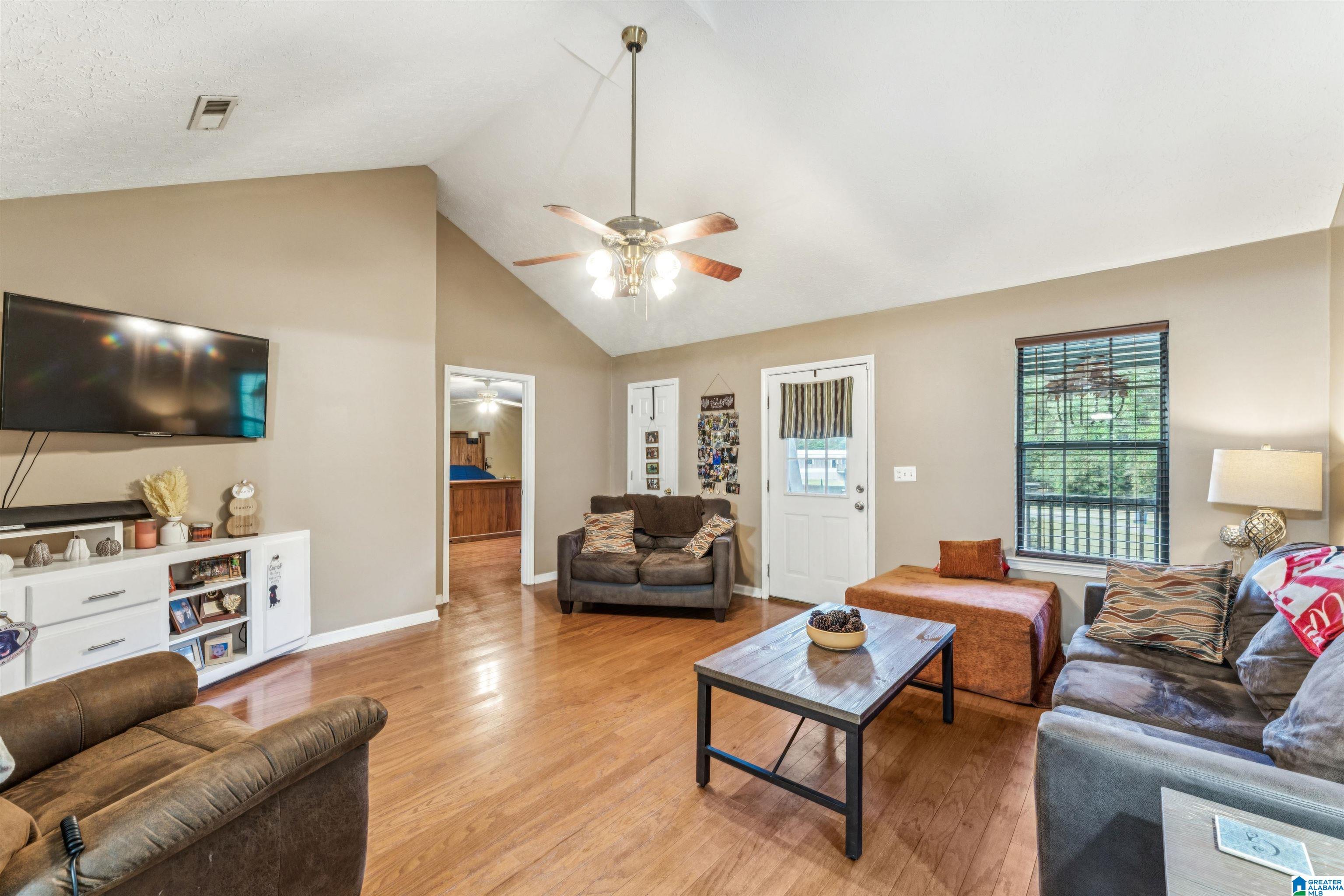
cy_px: 448
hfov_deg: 101.9
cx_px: 672
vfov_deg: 78.8
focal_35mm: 15
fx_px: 545
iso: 500
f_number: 13
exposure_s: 1/2.5
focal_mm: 14.6
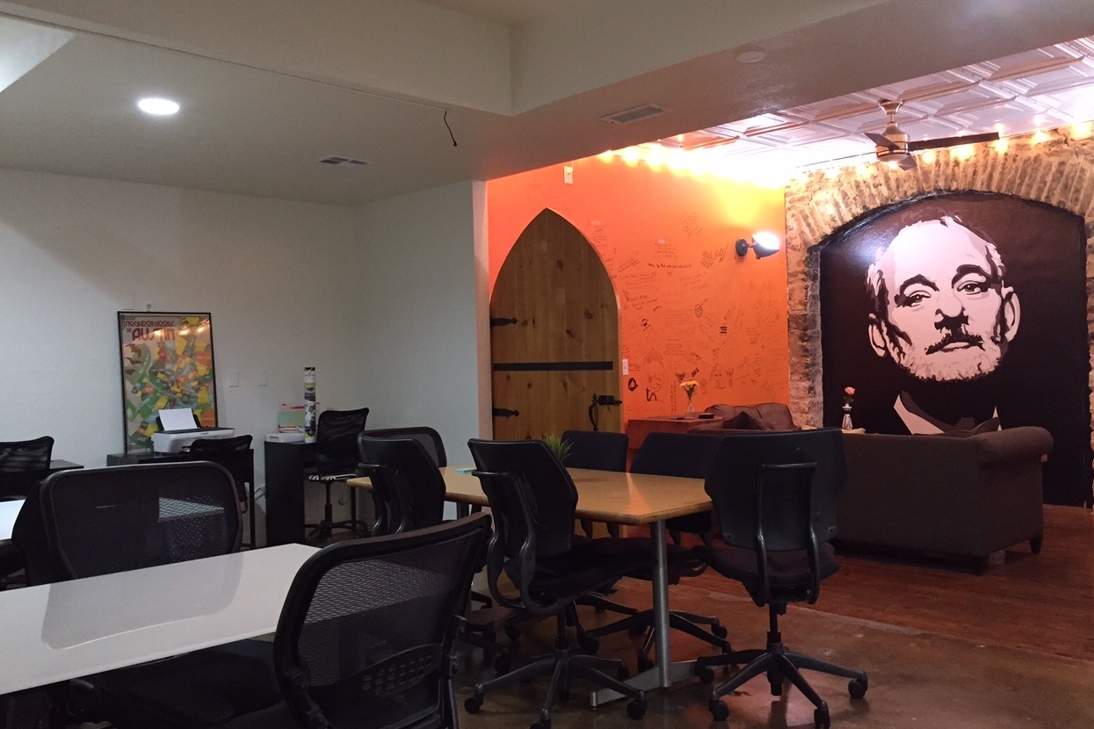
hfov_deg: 60.3
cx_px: 559
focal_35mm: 31
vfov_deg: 42.3
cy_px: 356
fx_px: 942
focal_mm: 4.15
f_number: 2.2
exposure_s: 1/20
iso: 250
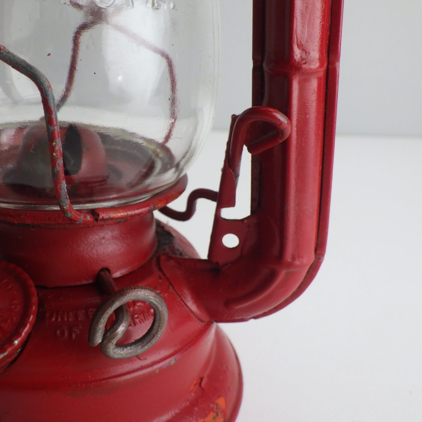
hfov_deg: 40.9
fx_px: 565
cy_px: 213
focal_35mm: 41
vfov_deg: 40.9
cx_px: 192
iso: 125
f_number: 3.8
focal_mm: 6.1
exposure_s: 1/100
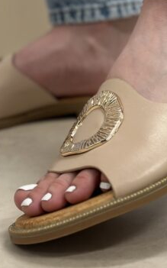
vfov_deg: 17.8
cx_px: 98
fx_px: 846
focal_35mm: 116
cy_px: 54
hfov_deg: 11.3
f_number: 1.78
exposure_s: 1/100
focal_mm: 6.86
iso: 200
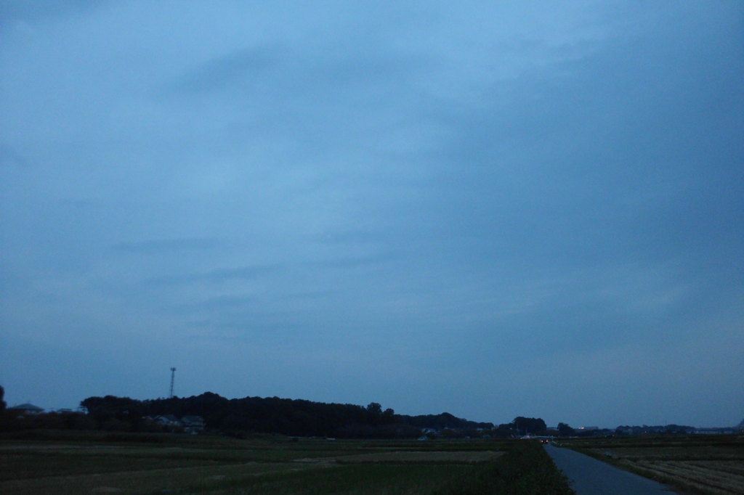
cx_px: 372
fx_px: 578
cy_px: 248
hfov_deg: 65.5
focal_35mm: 28
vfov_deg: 46.4
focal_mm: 5
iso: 400
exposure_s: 1/60
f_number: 3.3
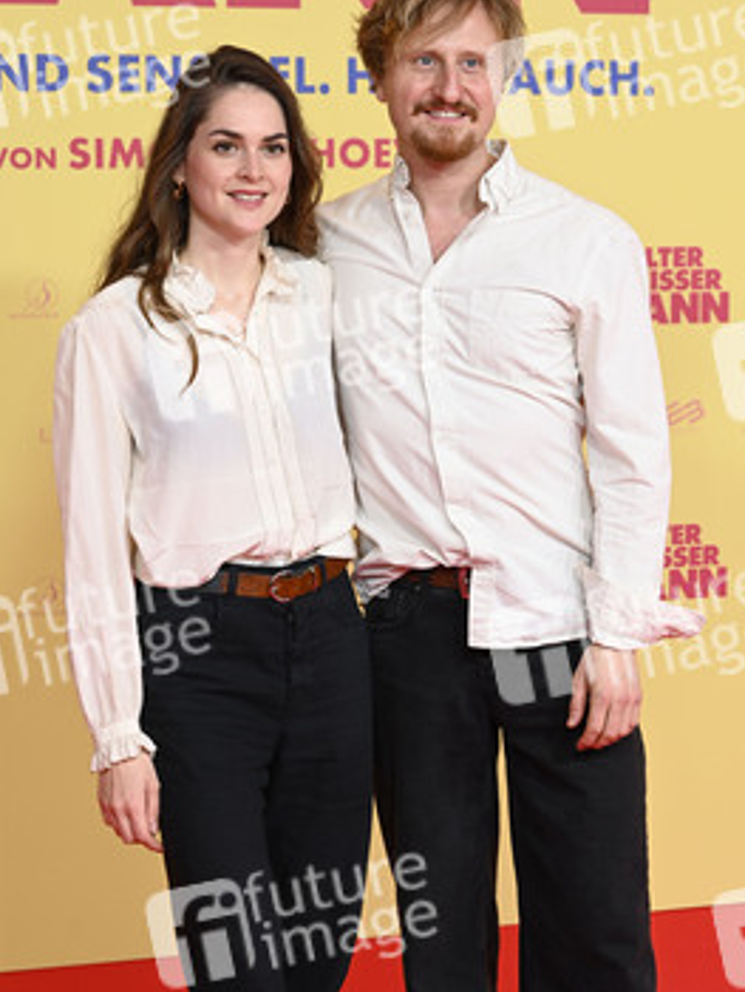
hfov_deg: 21.6
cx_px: 374
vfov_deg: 28.5
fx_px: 1949
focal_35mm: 68
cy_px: 496
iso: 500
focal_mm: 62
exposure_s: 1/160
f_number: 6.3
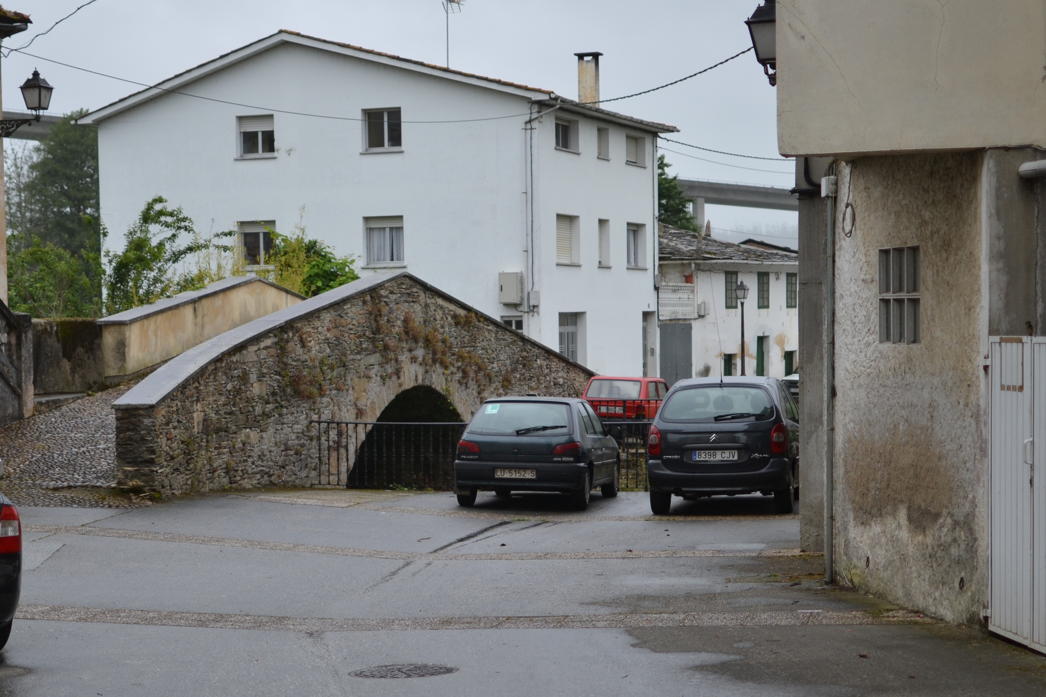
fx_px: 2083
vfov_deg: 19.0
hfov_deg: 28.1
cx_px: 426
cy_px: 459
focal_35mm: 72
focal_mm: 35
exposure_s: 1/1000
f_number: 1.8
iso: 100
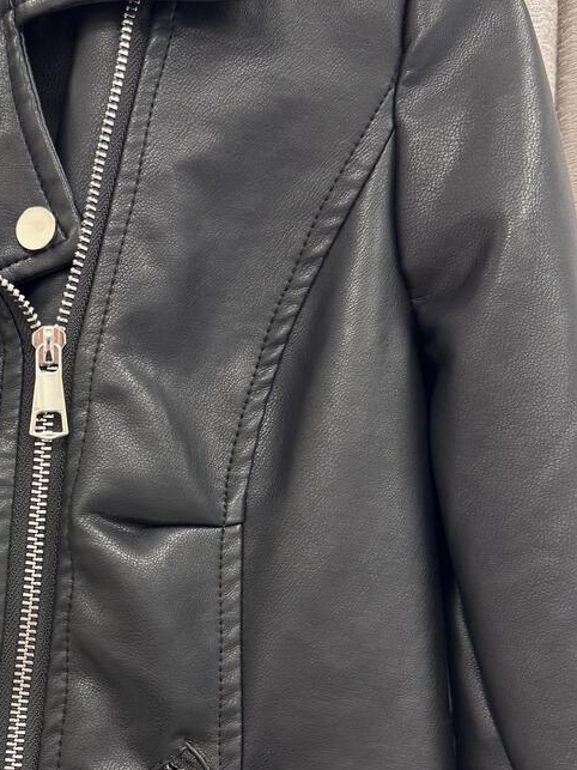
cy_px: 571
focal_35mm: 56
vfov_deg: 33.7
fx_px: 1245
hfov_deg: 24.9
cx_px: 8
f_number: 1.78
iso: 125
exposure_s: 1/50
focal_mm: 6.76
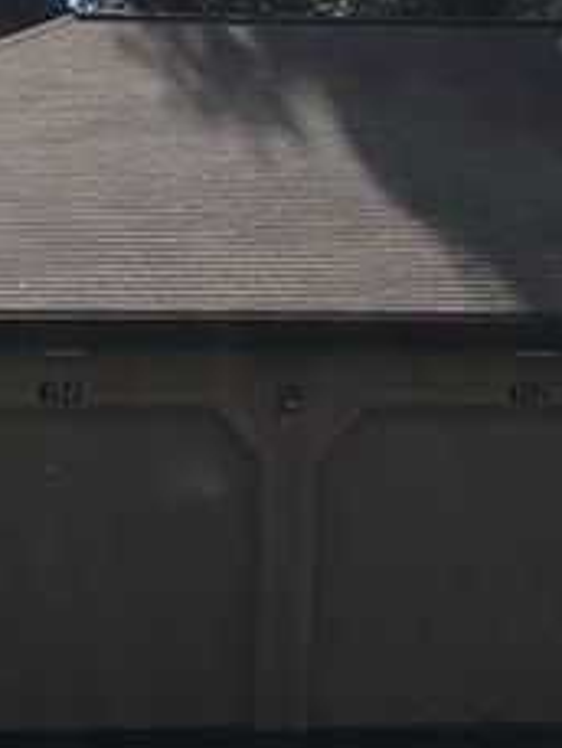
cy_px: 826
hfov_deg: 14.9
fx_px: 2033
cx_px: -216
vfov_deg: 19.9
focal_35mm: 94
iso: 20
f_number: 1.8
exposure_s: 1/1715
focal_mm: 3.99
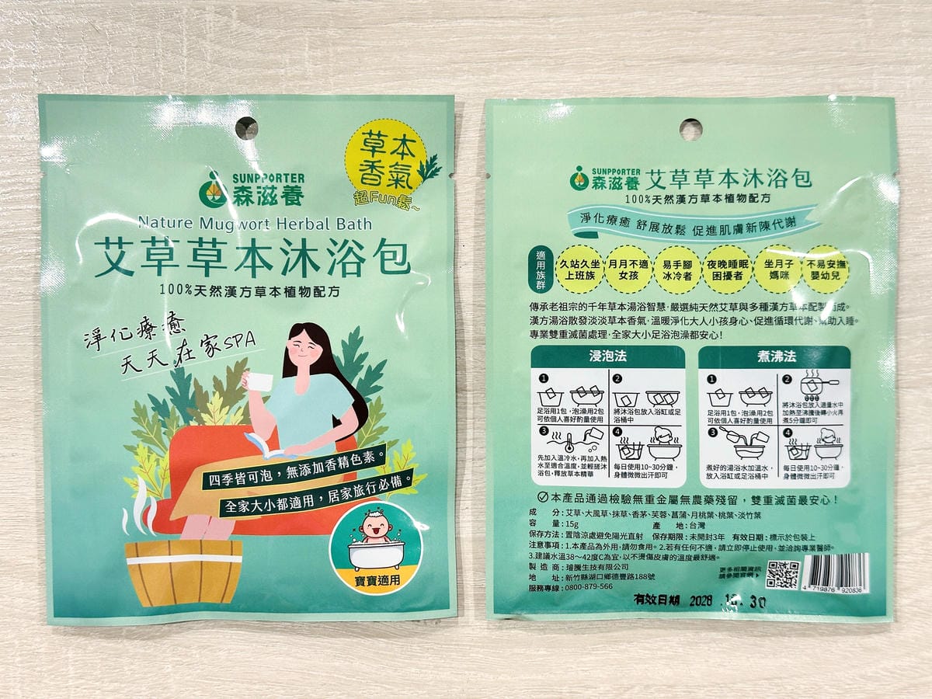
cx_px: 466
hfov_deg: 39.7
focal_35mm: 48
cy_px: 350
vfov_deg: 30.3
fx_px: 1292
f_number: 1.78
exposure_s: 1/60
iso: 80
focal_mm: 6.86
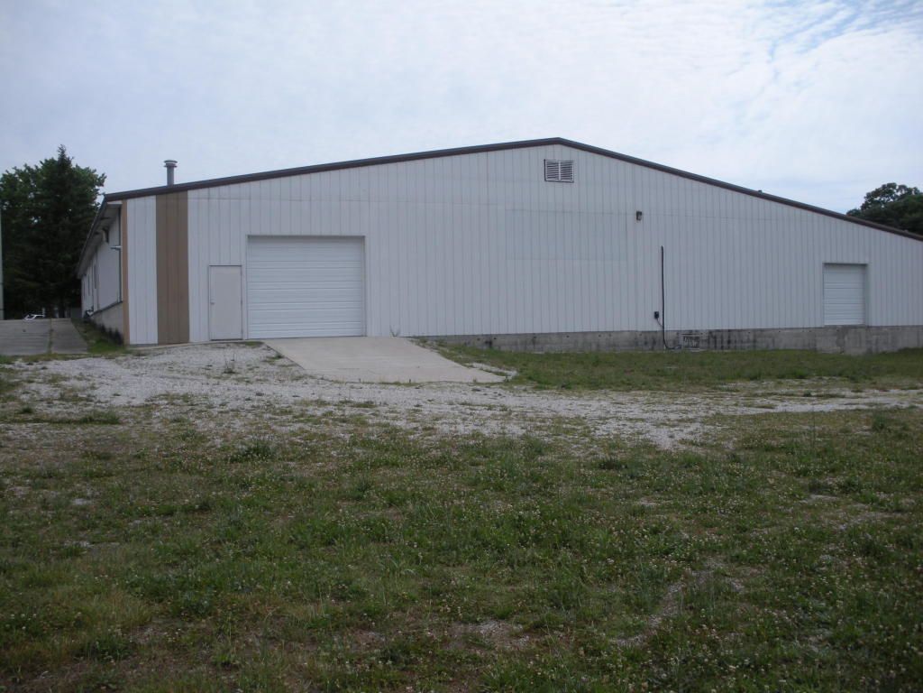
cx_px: 462
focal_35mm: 36
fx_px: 960
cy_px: 346
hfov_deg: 51.4
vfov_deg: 39.7
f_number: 3.5
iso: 64
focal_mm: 6.3
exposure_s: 1/992
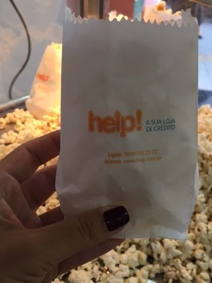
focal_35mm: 41
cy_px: 154
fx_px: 335
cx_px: 129
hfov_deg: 35.0
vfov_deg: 45.7
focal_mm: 4.15
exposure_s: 1/40
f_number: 2.2
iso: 32
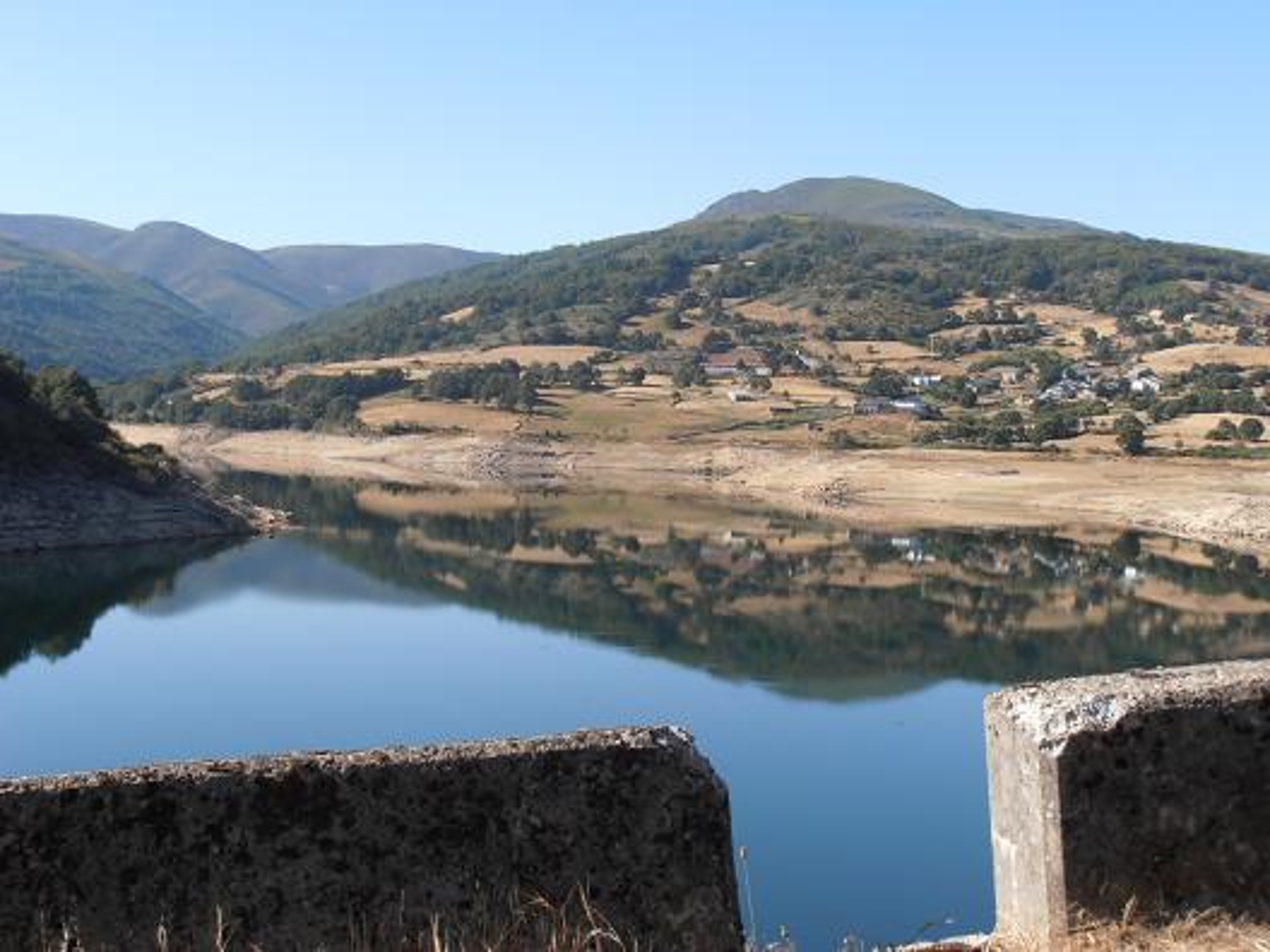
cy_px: 476
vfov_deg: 25.7
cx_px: 635
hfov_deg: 33.8
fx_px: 2091
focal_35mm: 57
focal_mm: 10.04
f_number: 4.5
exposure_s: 1/400
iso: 80
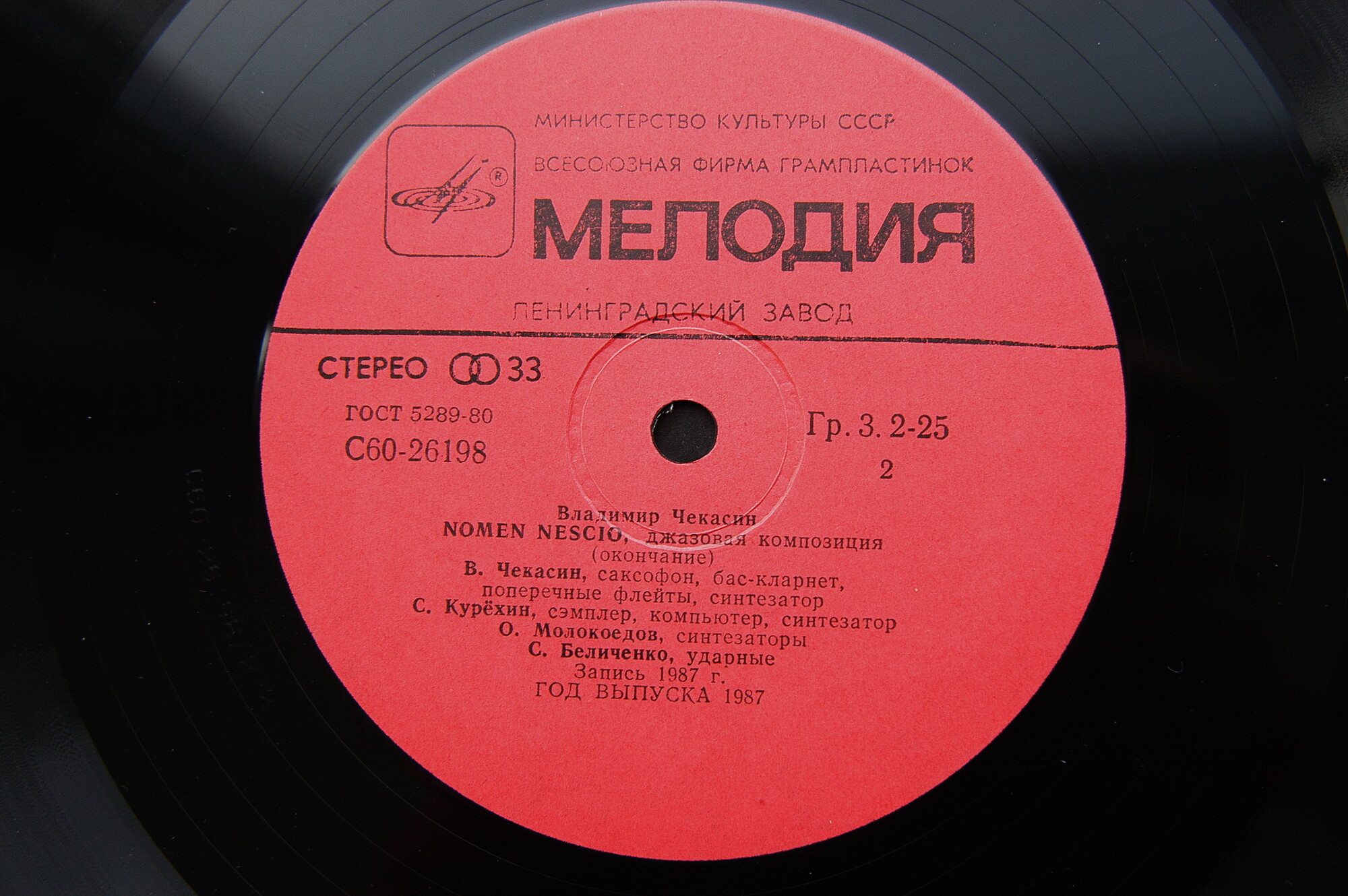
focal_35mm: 52
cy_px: 448
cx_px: 674
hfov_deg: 37.9
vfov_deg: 25.7
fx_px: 1964
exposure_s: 1/60
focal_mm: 35
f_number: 4
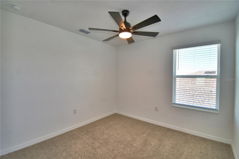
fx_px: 100
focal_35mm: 15
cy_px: 80
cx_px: 120
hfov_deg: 100.4
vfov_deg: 77.3
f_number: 4.5
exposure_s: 1/80
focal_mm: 10
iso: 100
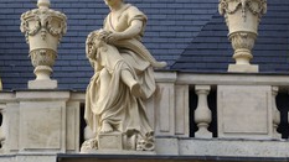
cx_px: 60
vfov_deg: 3.9
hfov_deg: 6.9
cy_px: 11
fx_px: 2383
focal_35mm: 311
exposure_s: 1/160
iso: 200
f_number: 9
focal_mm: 165
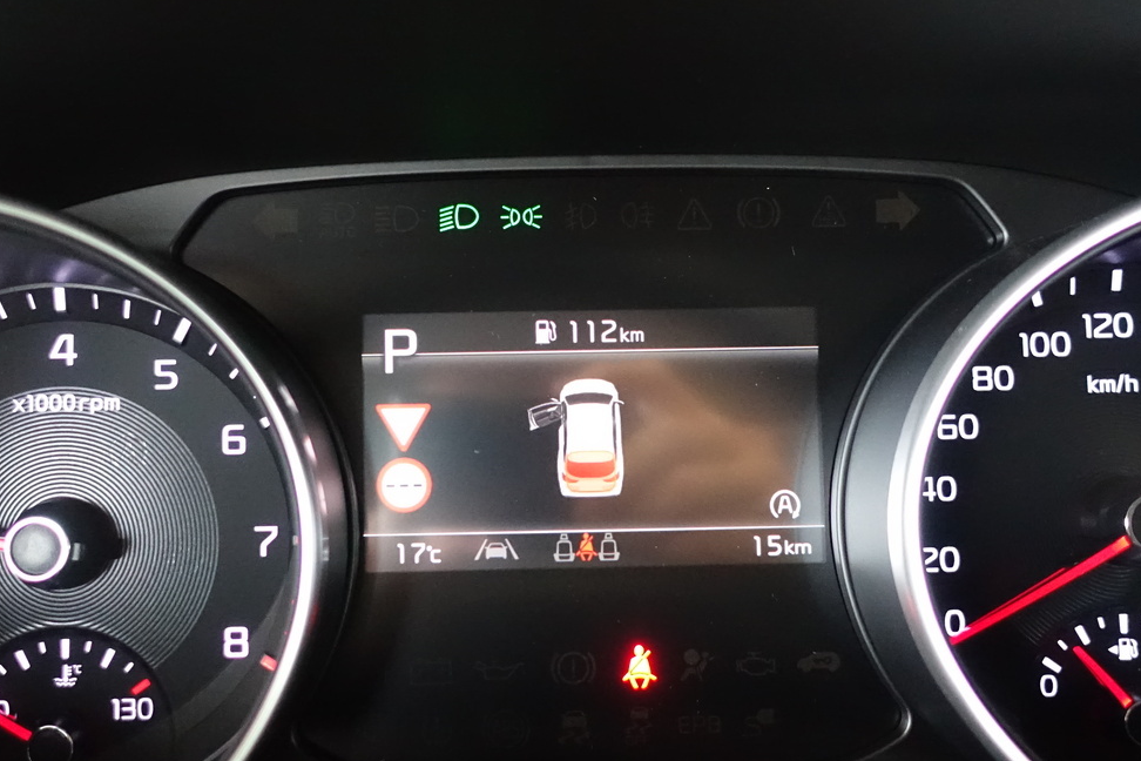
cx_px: 520
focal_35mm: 40
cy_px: 356
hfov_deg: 48.4
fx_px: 1268
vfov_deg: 33.4
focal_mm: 8.8
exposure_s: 1/80
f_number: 1.8
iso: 3200
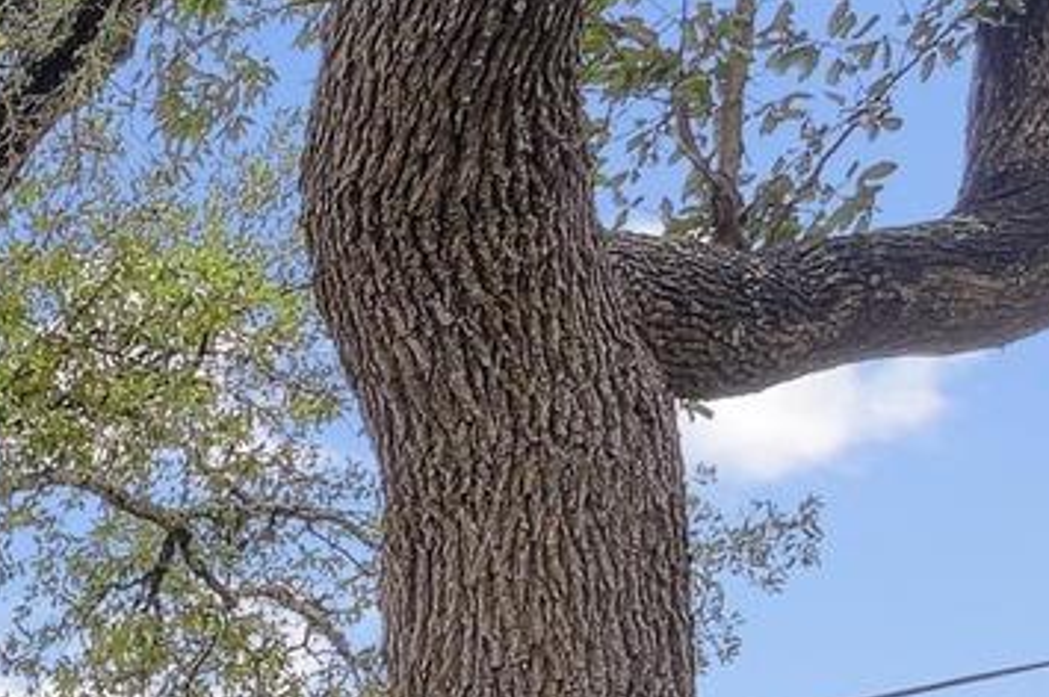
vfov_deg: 11.2
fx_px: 2937
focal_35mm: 101
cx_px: -1504
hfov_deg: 13.9
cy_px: 1692
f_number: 6.3
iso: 2000
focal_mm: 17.5
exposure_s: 1/250
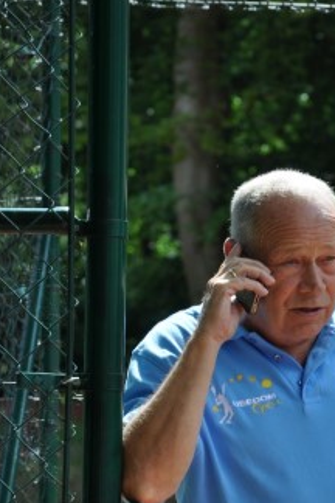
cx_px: 306
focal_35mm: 292
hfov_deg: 4.7
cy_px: 360
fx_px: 4074
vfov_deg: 7.1
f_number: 8
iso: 200
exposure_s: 1/250
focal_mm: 105
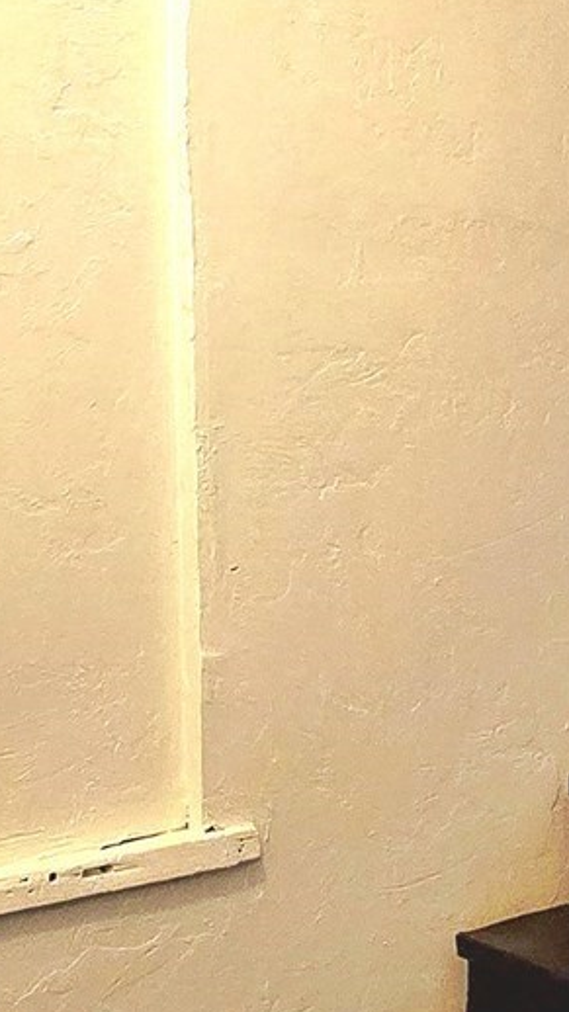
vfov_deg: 37.2
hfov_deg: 21.4
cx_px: 319
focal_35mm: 56
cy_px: 508
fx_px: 1504
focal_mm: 2.2
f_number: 2.2
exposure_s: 1/60.2
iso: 400
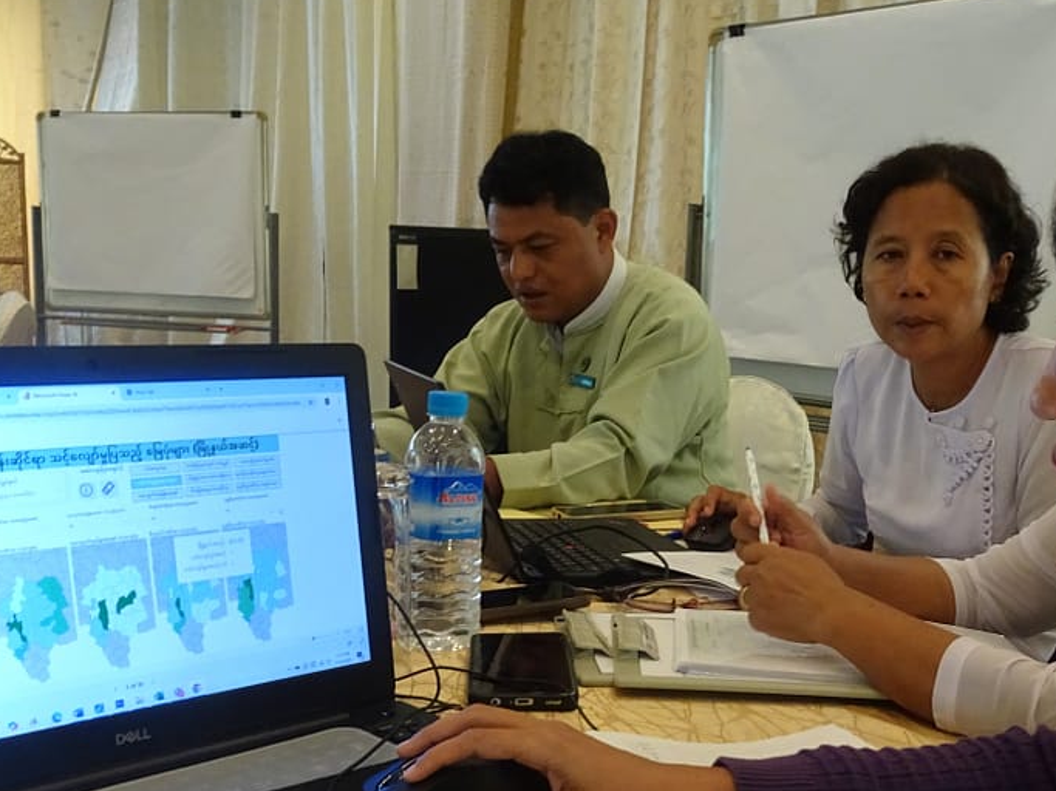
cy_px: 524
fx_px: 1098
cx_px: 584
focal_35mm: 36
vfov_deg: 39.2
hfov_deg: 51.3
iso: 400
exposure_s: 1/15
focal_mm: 4.1
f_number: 3.5
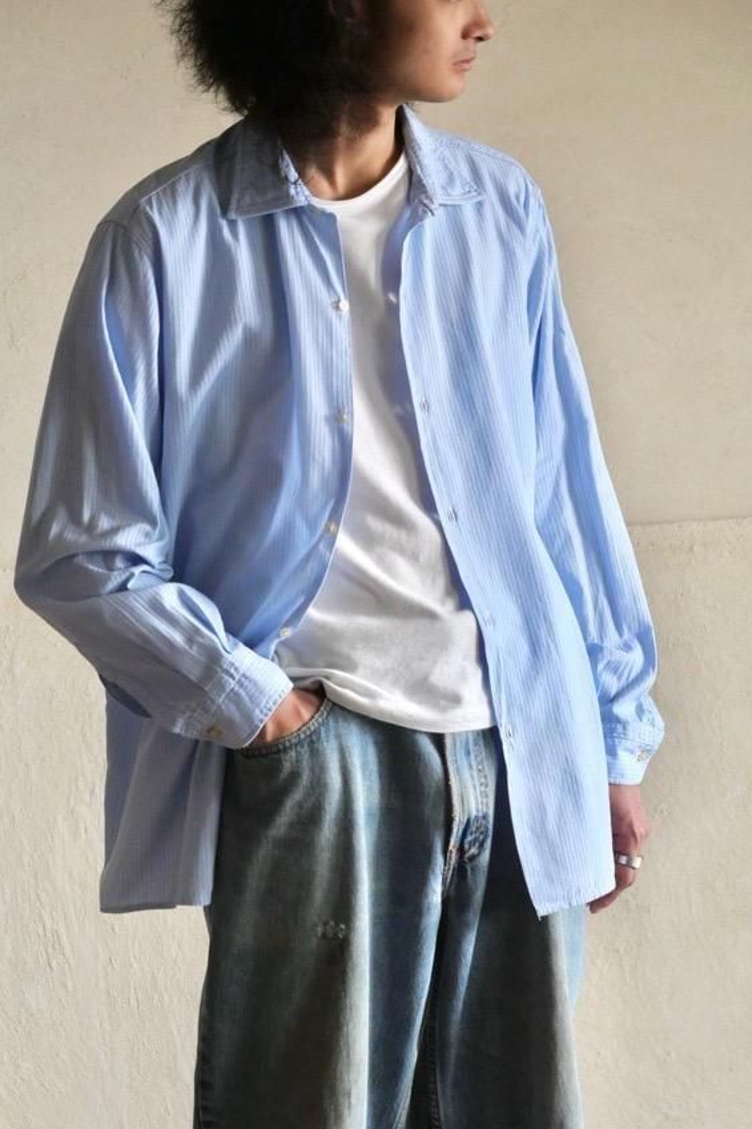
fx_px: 3542
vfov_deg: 18.1
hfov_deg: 12.1
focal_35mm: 113
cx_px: 342
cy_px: 565
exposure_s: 1/125
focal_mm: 54
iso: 2000
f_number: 4
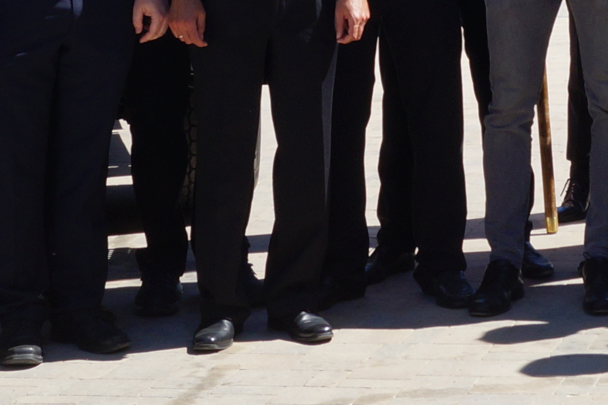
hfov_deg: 14.8
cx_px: 472
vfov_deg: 9.5
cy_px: -281
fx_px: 2330
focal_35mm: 138
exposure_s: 1/125
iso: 100
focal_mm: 20
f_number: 9
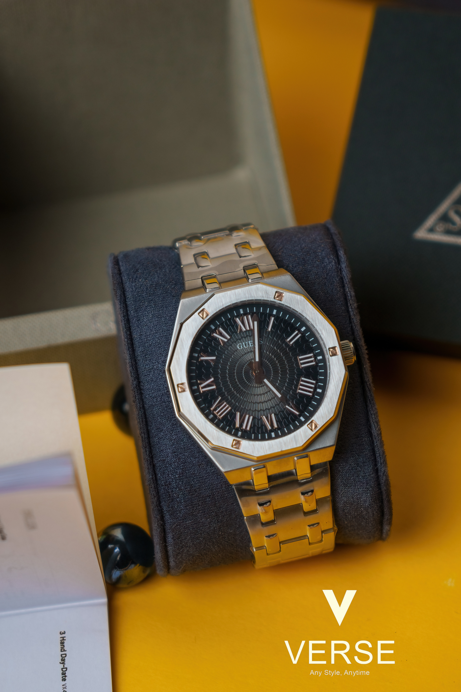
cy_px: 346
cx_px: 230
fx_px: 2017
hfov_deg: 13.0
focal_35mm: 105
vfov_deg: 19.5
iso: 160
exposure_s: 1/60
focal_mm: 70
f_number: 4
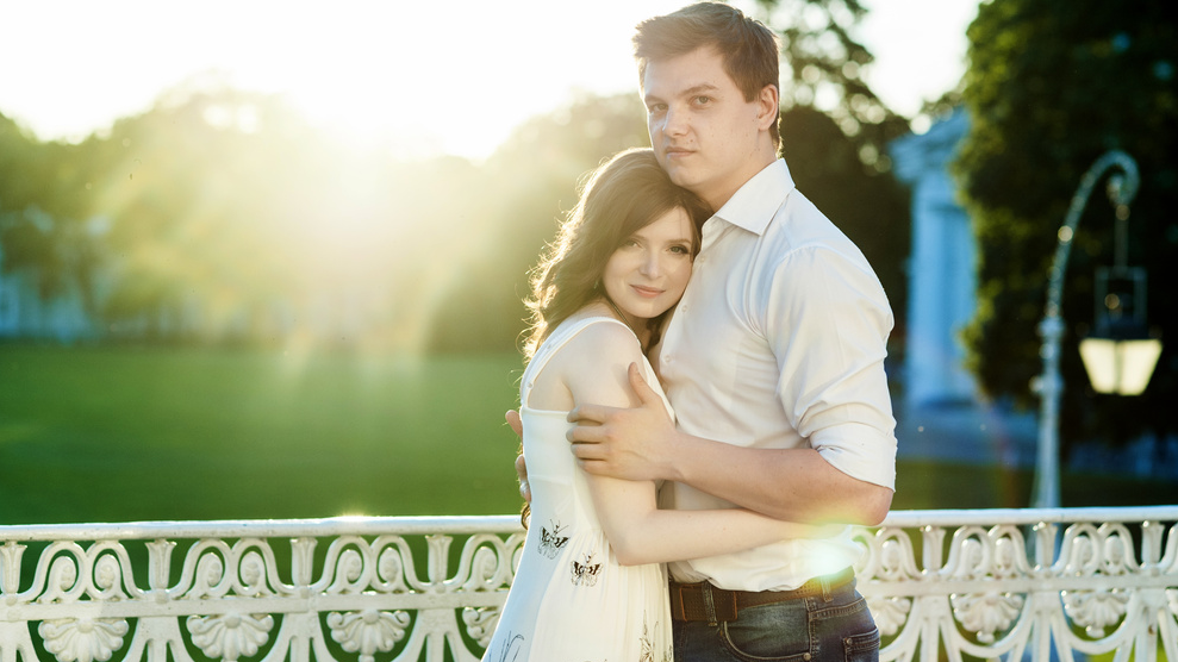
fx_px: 2811
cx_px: 594
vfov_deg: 13.4
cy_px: 301
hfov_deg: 23.7
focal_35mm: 90
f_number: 3.5
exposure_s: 1/1600
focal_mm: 85
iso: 400
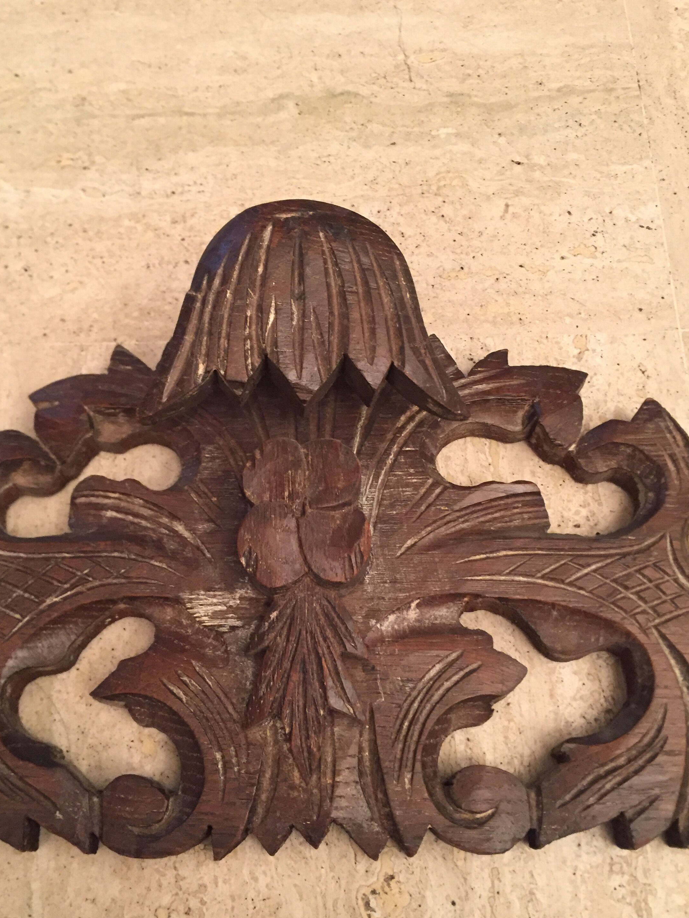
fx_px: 876
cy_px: 488
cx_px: 318
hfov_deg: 42.9
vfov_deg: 55.3
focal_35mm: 33
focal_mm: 4.15
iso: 250
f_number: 2.2
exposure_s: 1/25
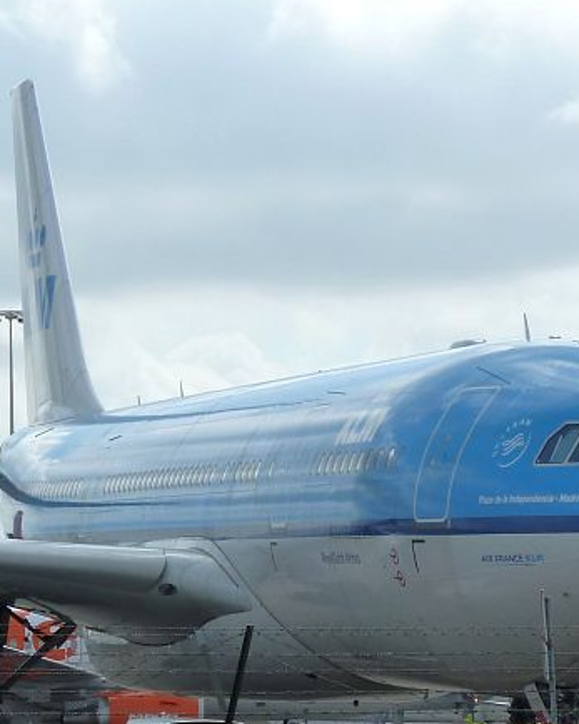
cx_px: 279
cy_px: 489
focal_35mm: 221
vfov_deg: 8.7
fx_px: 4736
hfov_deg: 7.0
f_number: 5.6
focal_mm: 15.8
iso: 125
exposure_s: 1/500
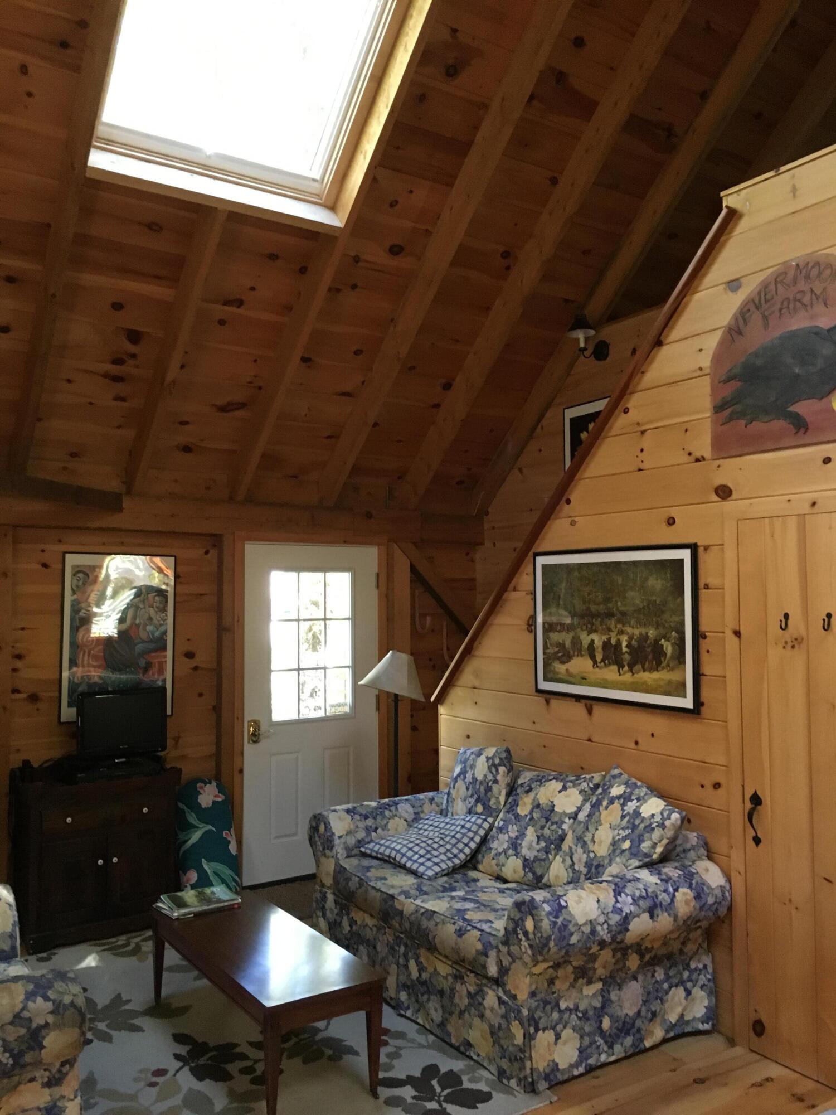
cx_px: 418
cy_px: 558
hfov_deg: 48.2
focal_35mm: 29
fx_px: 934
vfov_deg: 61.7
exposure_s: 1/17
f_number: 2.2
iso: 200
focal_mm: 4.15
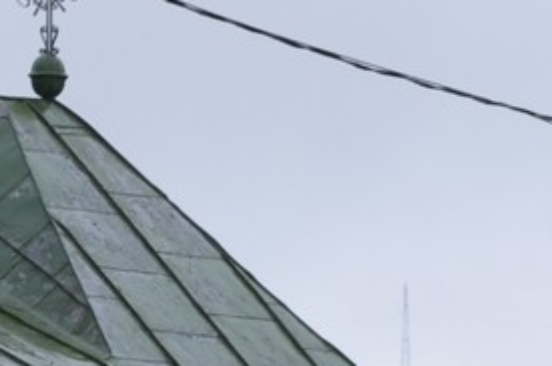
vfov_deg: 4.1
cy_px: 259
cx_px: -478
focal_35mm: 334
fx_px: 5110
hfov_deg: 6.1
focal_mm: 32
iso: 200
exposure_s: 1/200
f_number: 7.1
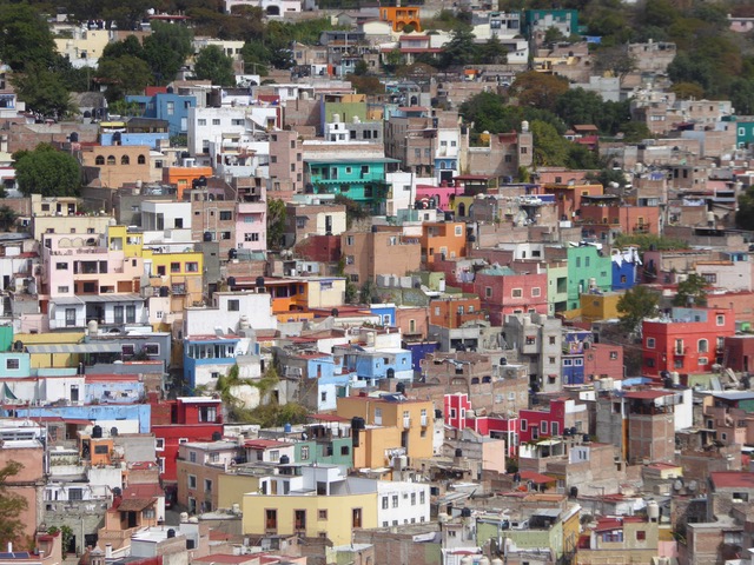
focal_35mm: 168
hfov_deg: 11.8
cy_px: 282
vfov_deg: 8.8
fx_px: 3659
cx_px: 377
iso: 100
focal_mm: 27.1
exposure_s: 1/320
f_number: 5.4
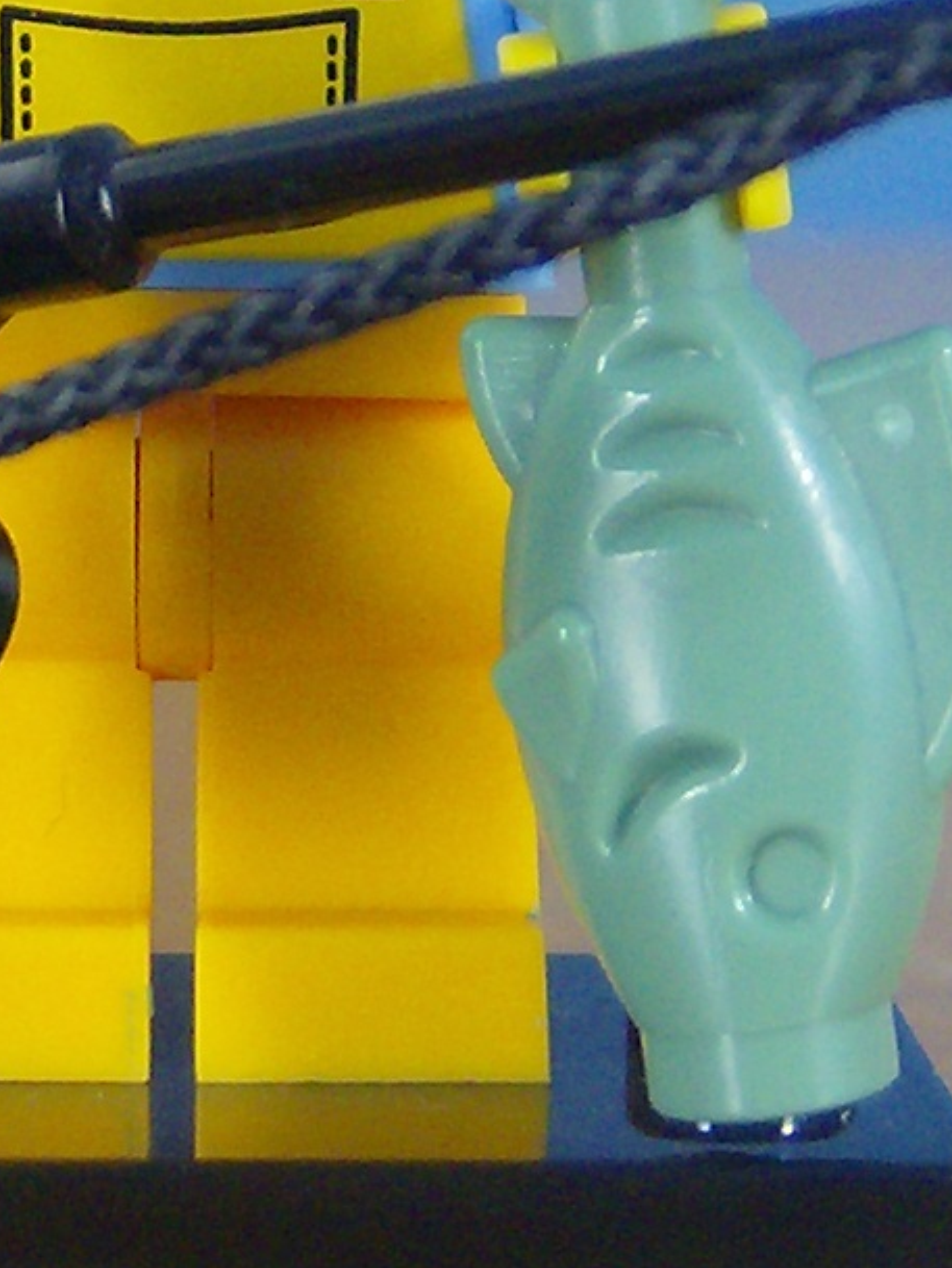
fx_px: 5572
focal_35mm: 152
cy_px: -208
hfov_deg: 9.7
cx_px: 225
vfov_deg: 12.7
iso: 200
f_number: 2.8
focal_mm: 6
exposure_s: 1/13.4
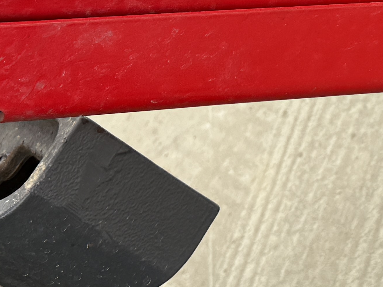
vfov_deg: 13.6
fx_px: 1151
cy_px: -106
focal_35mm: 104
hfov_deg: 18.3
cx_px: 408
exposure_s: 1/563
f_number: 1.78
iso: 80
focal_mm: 6.76
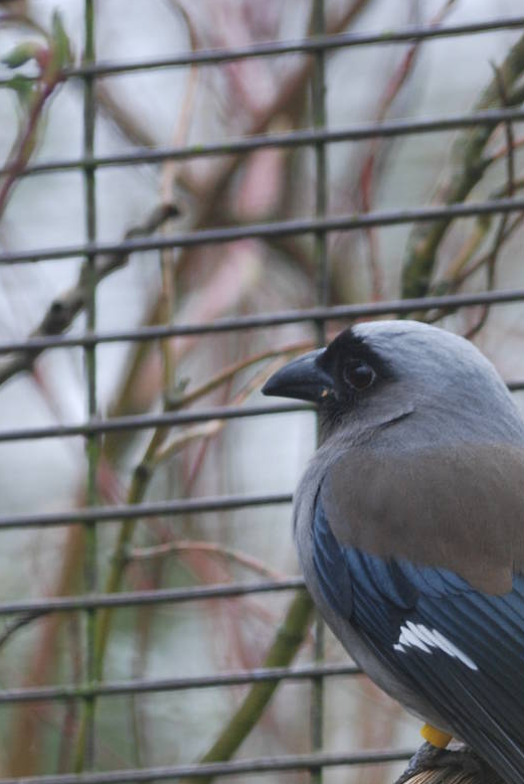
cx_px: 479
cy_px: 786
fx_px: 9062
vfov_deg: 4.9
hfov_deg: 3.3
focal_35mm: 416
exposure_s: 1/125
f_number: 4.5
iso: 320
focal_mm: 135
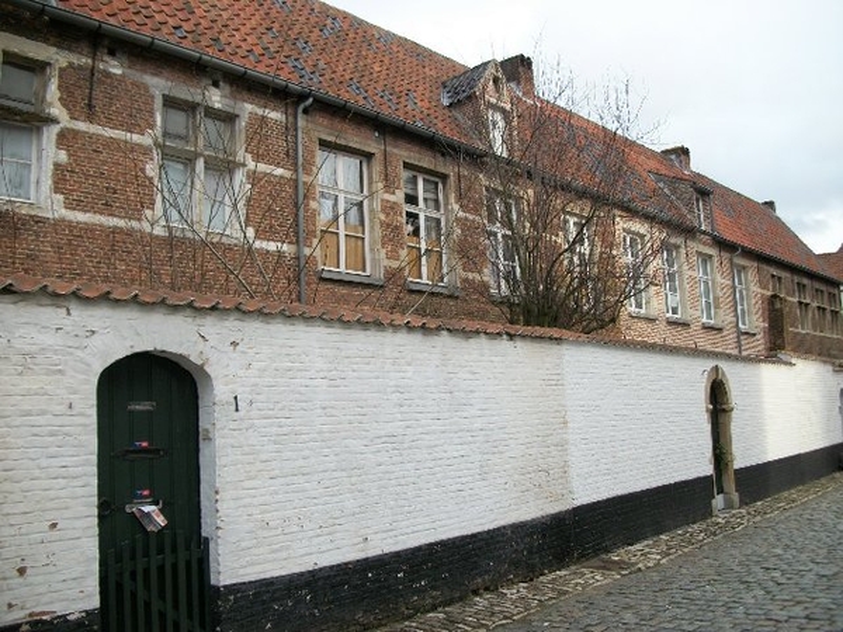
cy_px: 316
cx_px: 422
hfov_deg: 56.8
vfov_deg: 44.2
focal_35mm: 32
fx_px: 779
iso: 80
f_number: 2.9
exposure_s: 1/160
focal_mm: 5.7
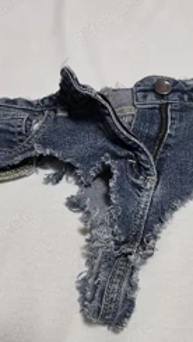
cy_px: 133
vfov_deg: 49.0
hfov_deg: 29.1
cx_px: 115
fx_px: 371
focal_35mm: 41
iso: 640
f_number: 1.7
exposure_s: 1/101
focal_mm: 6.3
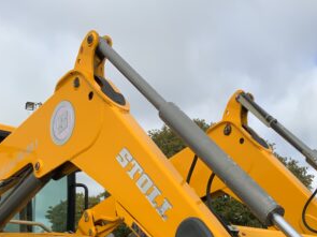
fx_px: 577
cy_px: 239
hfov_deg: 30.1
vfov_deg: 22.4
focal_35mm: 63
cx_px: 250
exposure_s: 1/1577
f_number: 1.8
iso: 16
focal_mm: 3
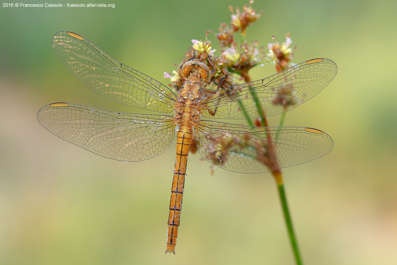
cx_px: 198
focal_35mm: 158
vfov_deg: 8.7
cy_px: 132
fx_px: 1737
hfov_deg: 13.0
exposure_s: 1/13
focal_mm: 105
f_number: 14
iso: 100
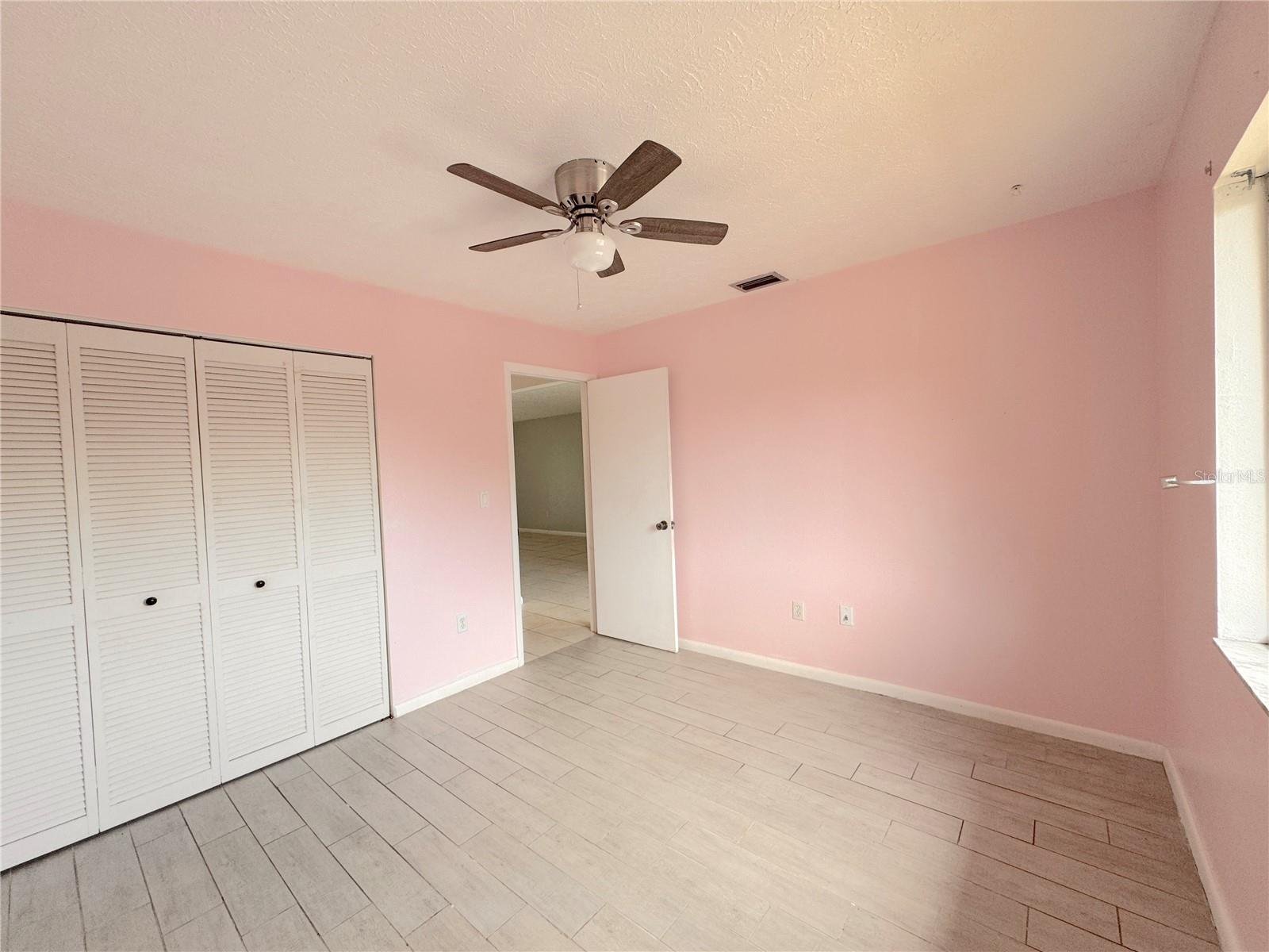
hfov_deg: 102.1
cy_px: 476
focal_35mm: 14
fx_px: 513
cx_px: 634
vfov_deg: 85.7
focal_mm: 2.22
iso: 80
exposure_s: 1/99
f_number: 2.2
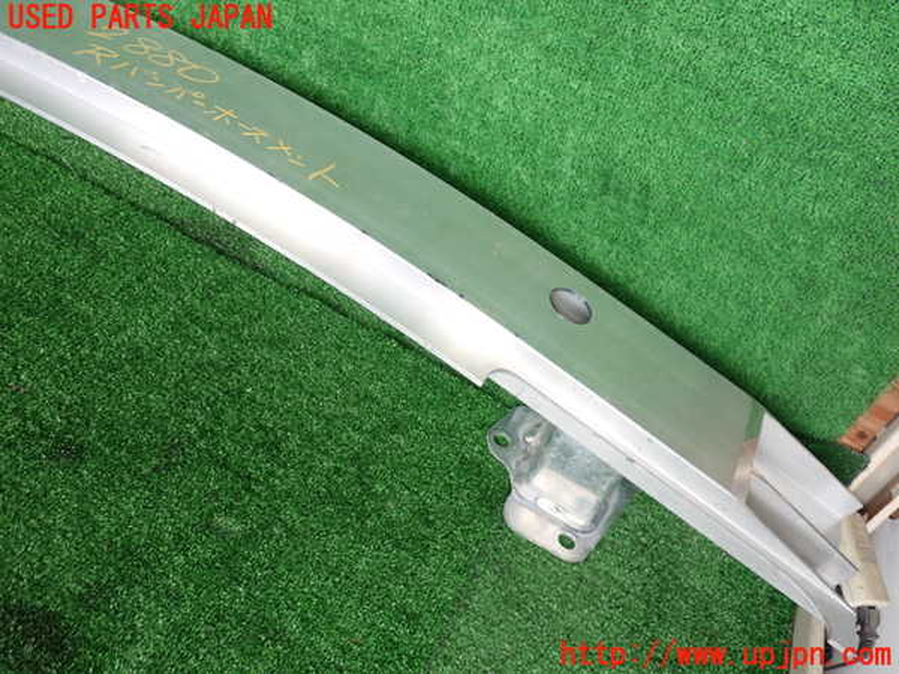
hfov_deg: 60.0
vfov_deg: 46.8
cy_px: 337
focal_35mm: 30
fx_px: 779
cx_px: 450
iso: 100
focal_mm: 5.4
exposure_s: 1/80
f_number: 2.3
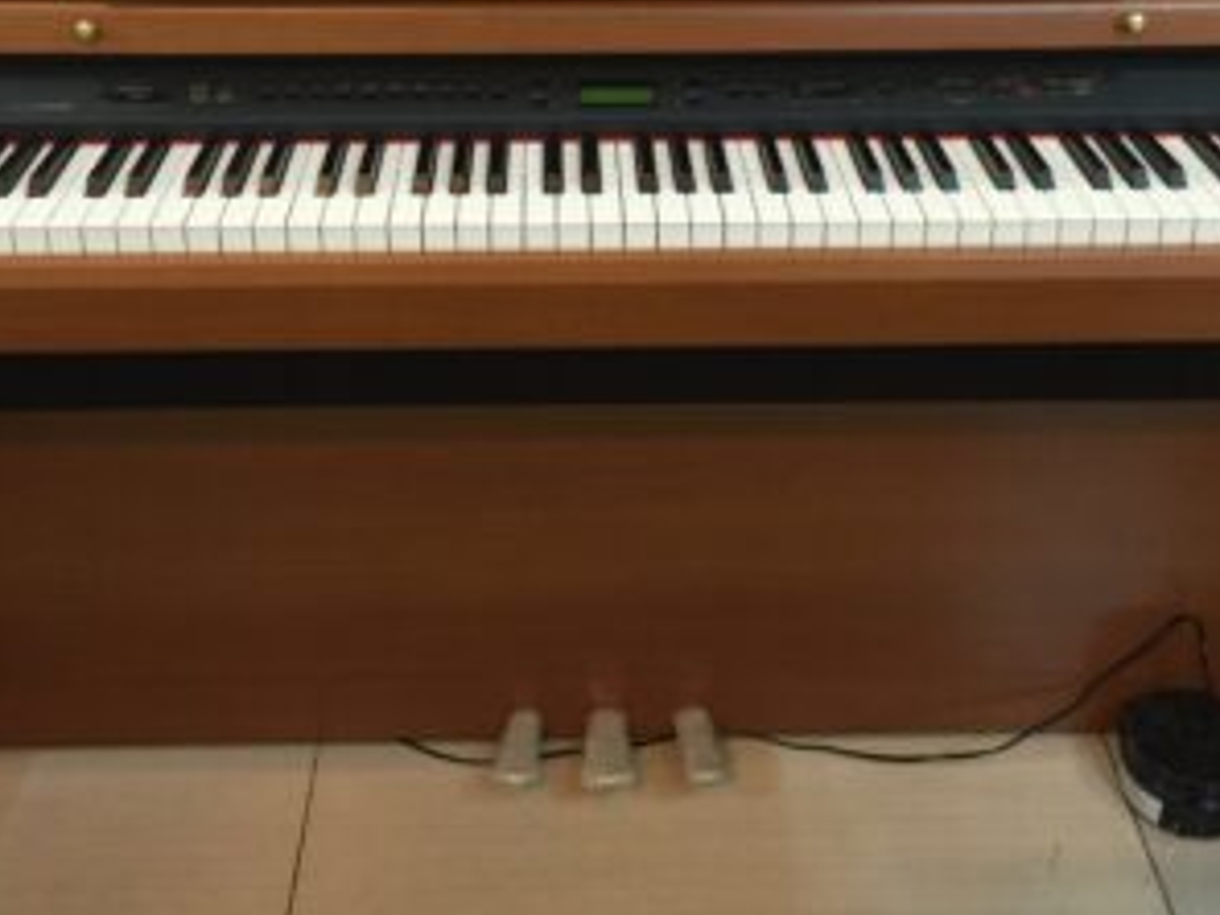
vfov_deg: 30.3
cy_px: 214
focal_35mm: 47
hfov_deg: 40.4
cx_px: 581
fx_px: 1656
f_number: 2.2
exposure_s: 1/17
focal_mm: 4.15
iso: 80
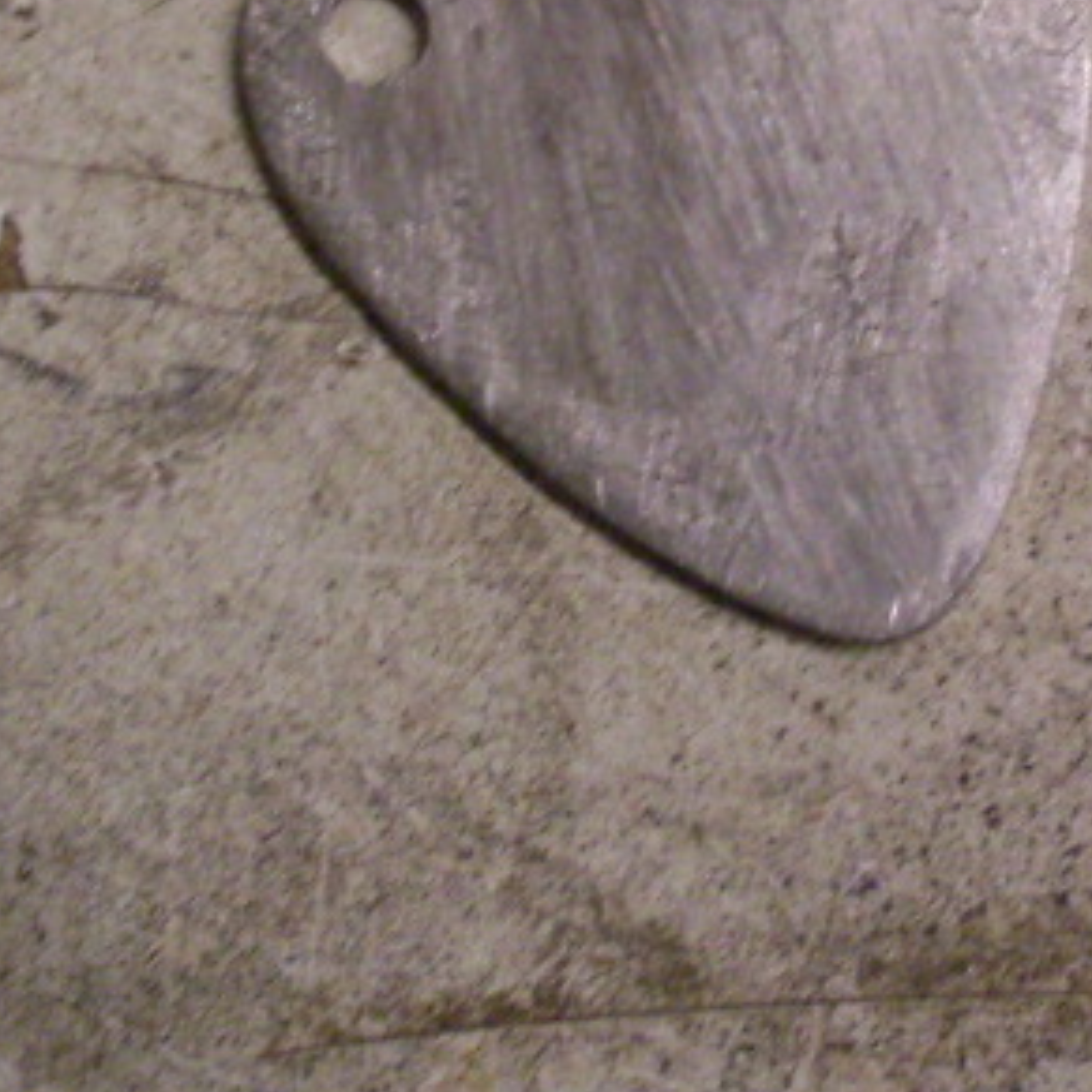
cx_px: 856
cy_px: 60
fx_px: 4211
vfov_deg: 14.6
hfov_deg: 14.7
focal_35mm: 118
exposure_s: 1/45
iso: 160
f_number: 2.8
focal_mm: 6.3
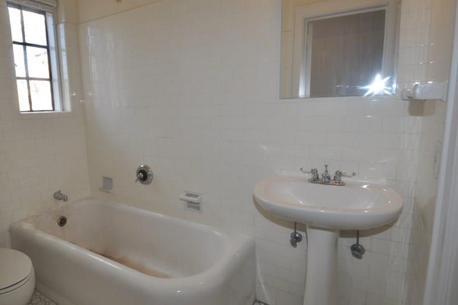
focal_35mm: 21
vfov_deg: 59.4
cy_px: 147
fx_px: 267
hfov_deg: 80.3
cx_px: 184
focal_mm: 10
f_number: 5.6
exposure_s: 1/125
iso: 400
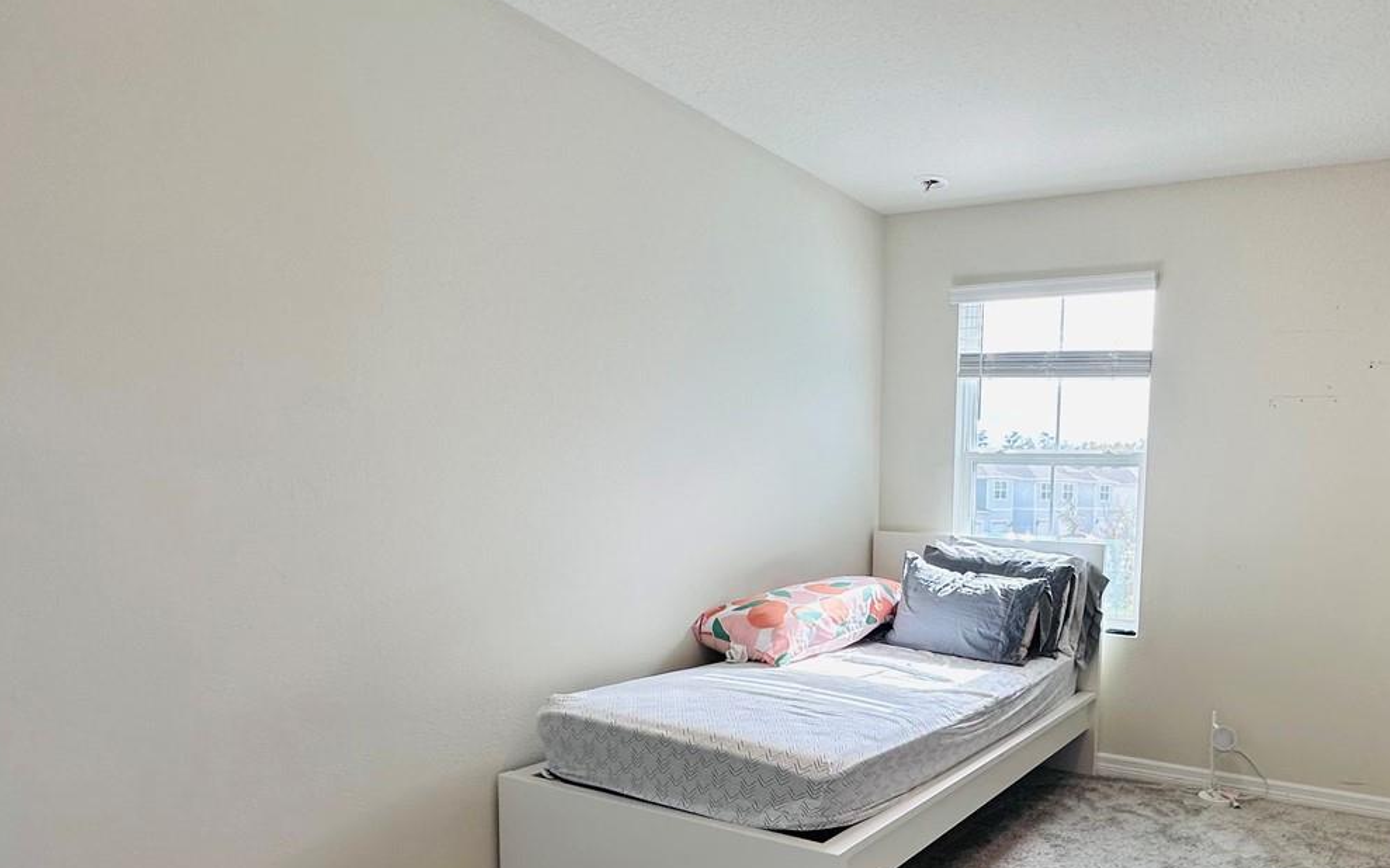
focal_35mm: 24
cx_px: 977
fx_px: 909
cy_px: 573
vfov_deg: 50.2
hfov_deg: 71.5
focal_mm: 2.22
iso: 50
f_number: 2.2
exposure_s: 1/120
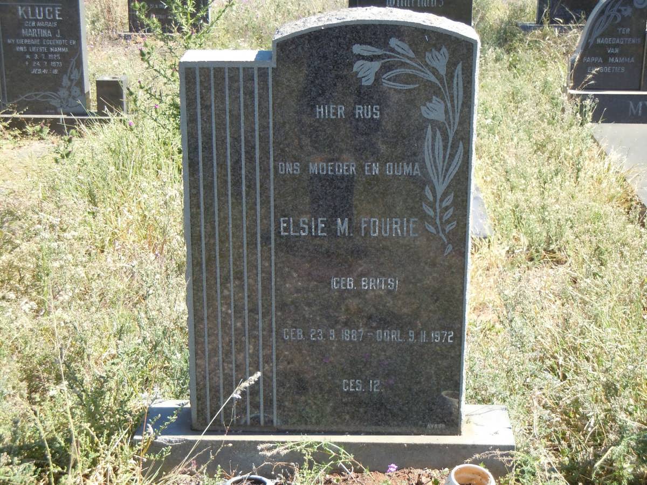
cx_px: 324
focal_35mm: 68
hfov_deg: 28.6
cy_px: 242
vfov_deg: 21.6
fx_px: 1271
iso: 200
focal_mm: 12.2
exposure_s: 1/320
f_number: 4.1
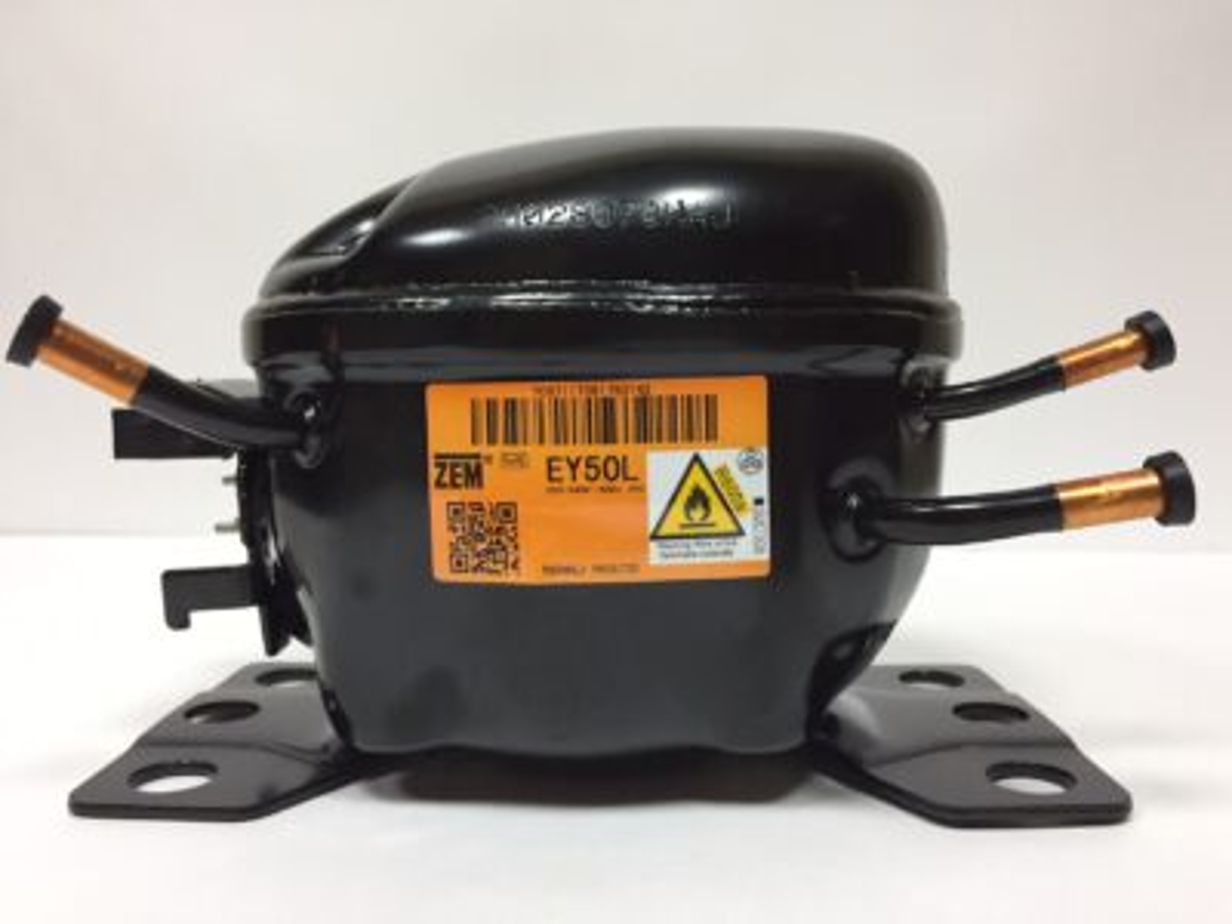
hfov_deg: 61.7
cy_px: 462
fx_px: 1032
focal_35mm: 29
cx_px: 616
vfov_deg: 48.2
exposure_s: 1/33
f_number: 2.2
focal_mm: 4.15
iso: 160
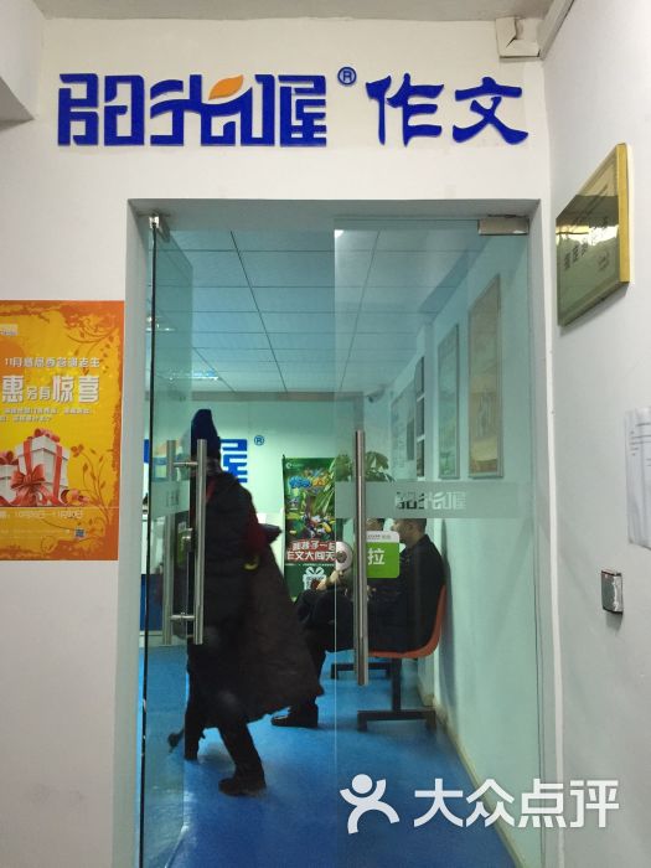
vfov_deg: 61.7
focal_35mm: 29
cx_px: 326
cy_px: 434
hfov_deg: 48.2
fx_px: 727
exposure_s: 1/10
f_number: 2.2
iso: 125
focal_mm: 4.15
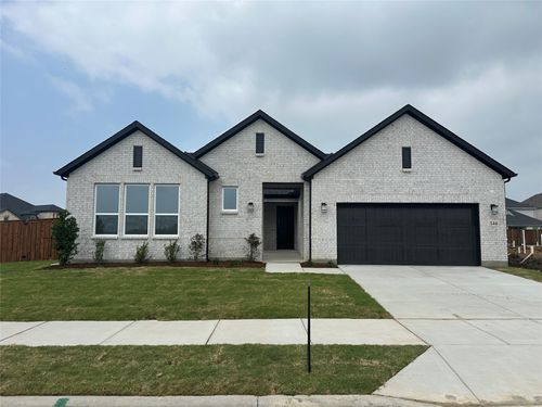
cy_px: 204
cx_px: 271
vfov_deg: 56.8
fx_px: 376
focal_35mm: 24
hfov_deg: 71.6
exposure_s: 1/8929
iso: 80
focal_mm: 6.86
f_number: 1.78
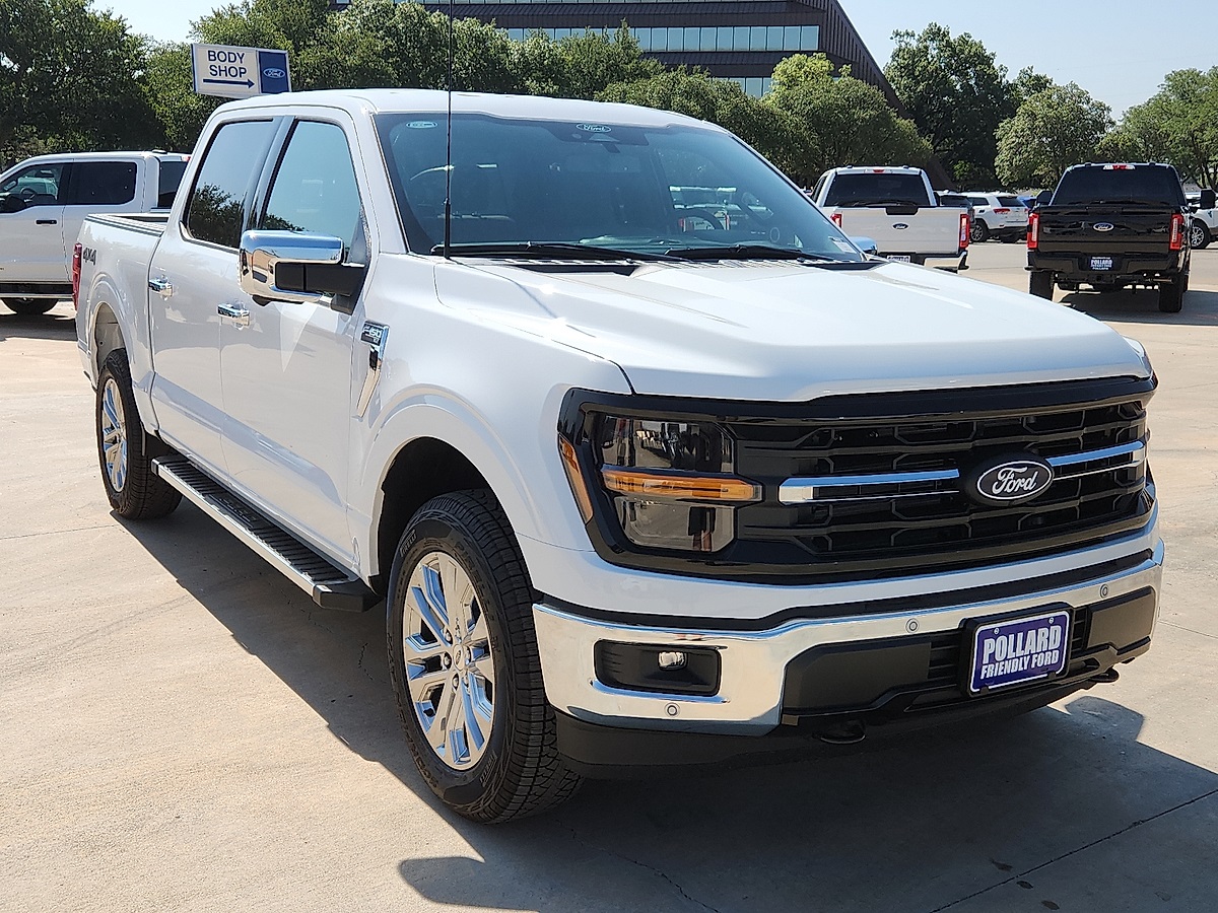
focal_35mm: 23
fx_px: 809
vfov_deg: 58.9
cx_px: 609
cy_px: 456
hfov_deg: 73.9
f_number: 1.8
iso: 50
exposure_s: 1/1667
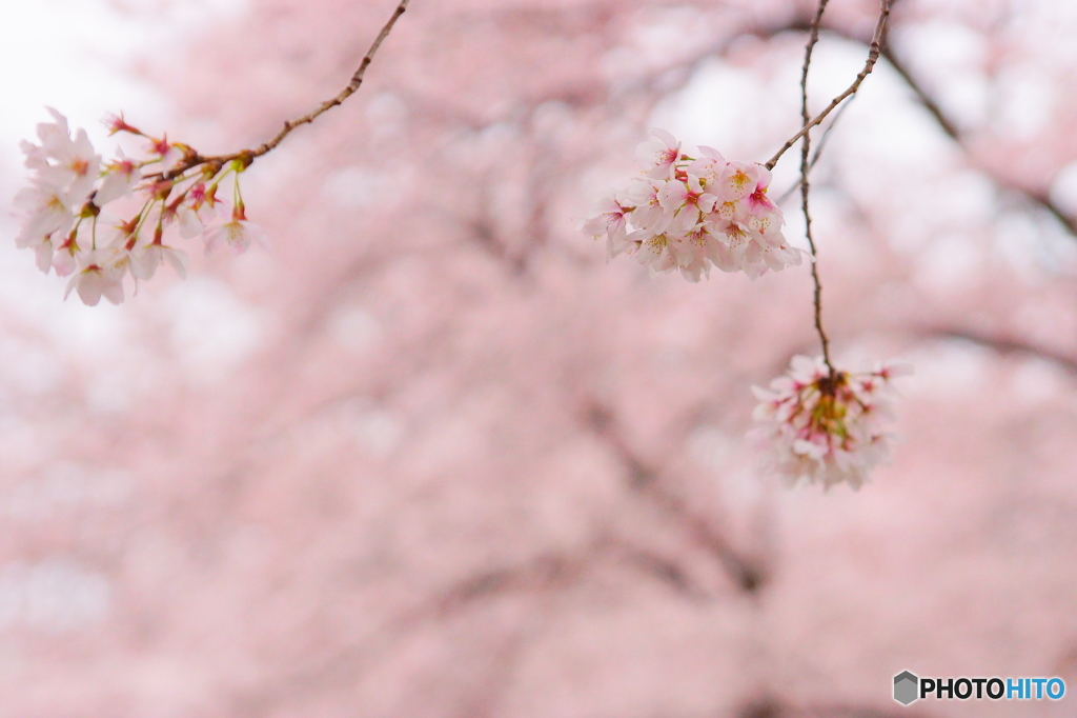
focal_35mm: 105
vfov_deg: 13.0
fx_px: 3140
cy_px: 359
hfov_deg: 19.5
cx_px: 538
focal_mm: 70
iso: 800
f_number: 3.5
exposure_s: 1/2500
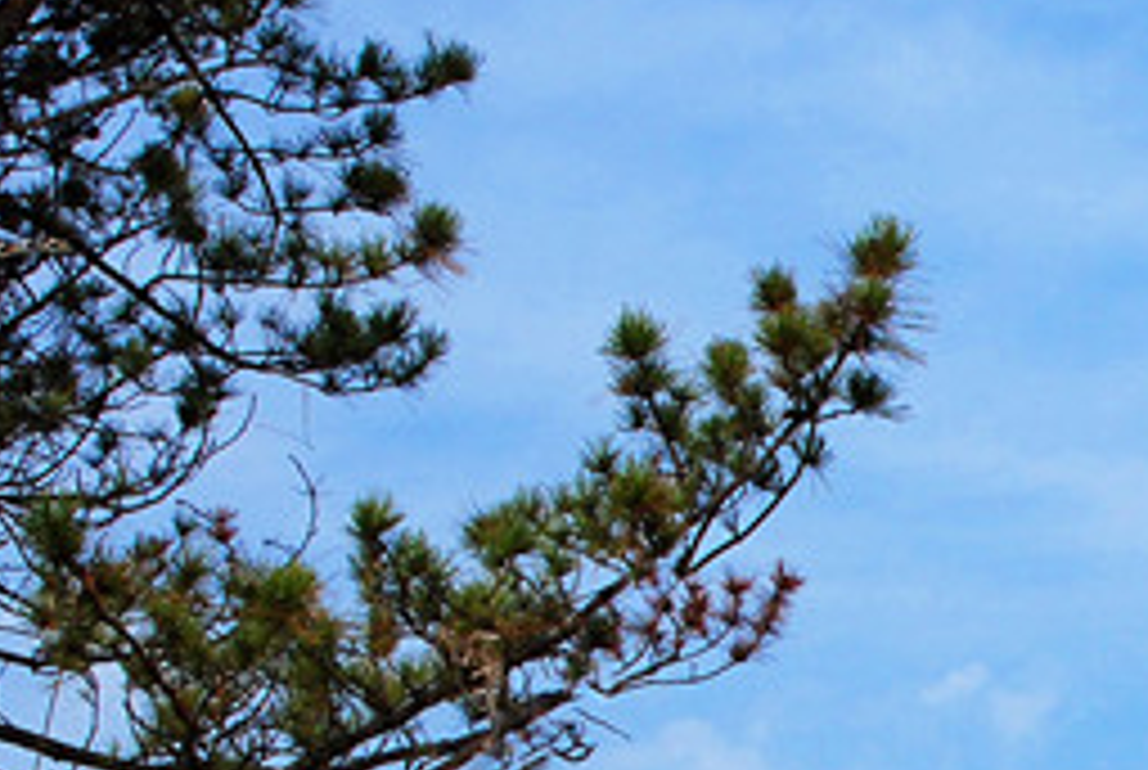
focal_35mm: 127
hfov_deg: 15.0
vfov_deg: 10.4
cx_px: 1693
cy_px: 1252
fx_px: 4057
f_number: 9
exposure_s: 1/320
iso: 100
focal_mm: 24
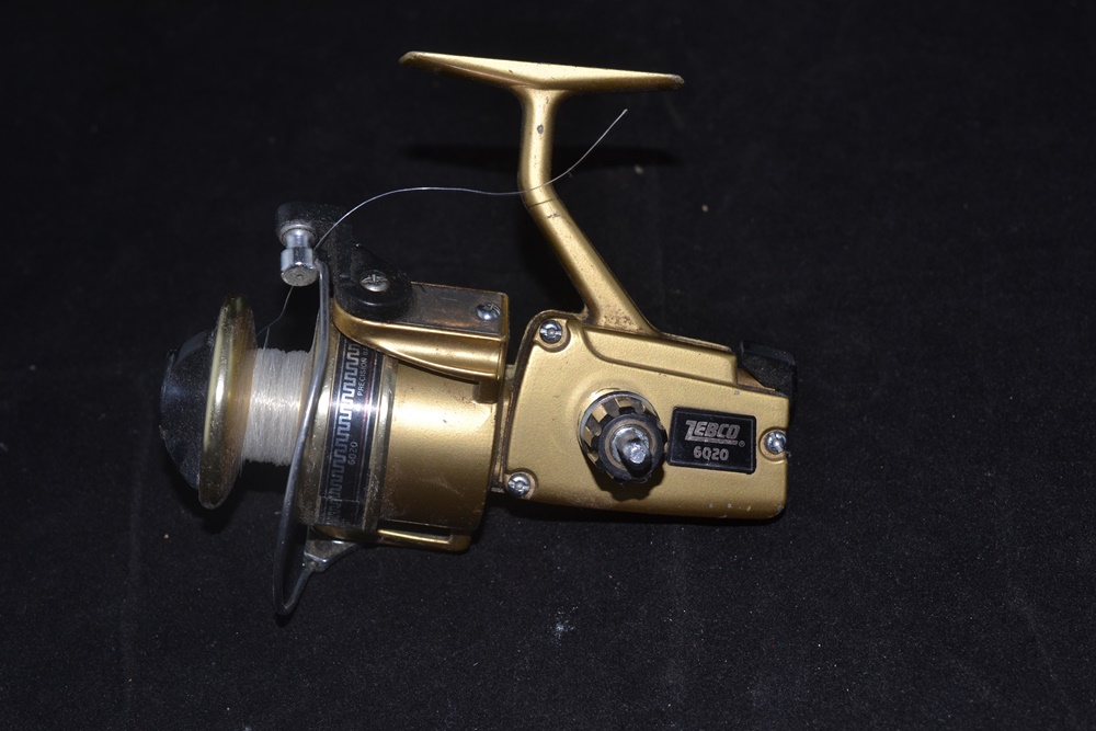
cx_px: 548
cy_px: 366
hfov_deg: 33.4
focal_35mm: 60
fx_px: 1827
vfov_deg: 22.6
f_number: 8
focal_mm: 40
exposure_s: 1/60
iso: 100
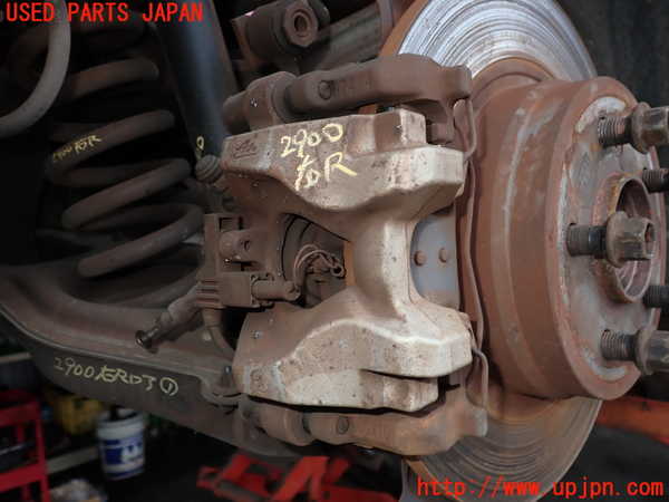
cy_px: 251
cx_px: 334
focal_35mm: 30
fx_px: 580
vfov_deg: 46.8
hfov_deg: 60.0
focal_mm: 5.4
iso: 100
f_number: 6.3
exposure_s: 1/30
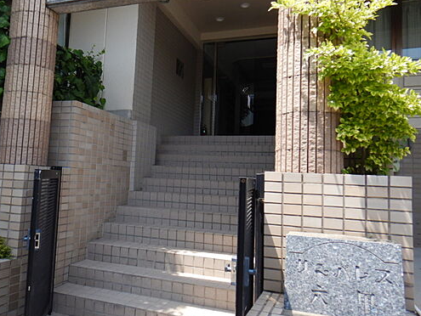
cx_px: 164
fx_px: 377
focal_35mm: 31
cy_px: 138
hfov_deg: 57.8
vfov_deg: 45.4
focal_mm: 4.3
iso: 125
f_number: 2.8
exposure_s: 1/500
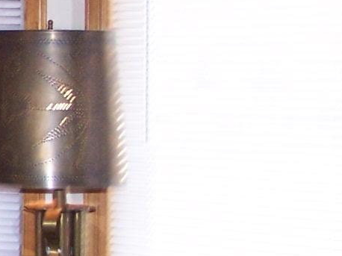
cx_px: -256
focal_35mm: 170
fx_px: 1679
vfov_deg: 8.7
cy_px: 128
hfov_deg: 10.9
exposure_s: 1/60
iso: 140
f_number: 2.8
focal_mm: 6.3
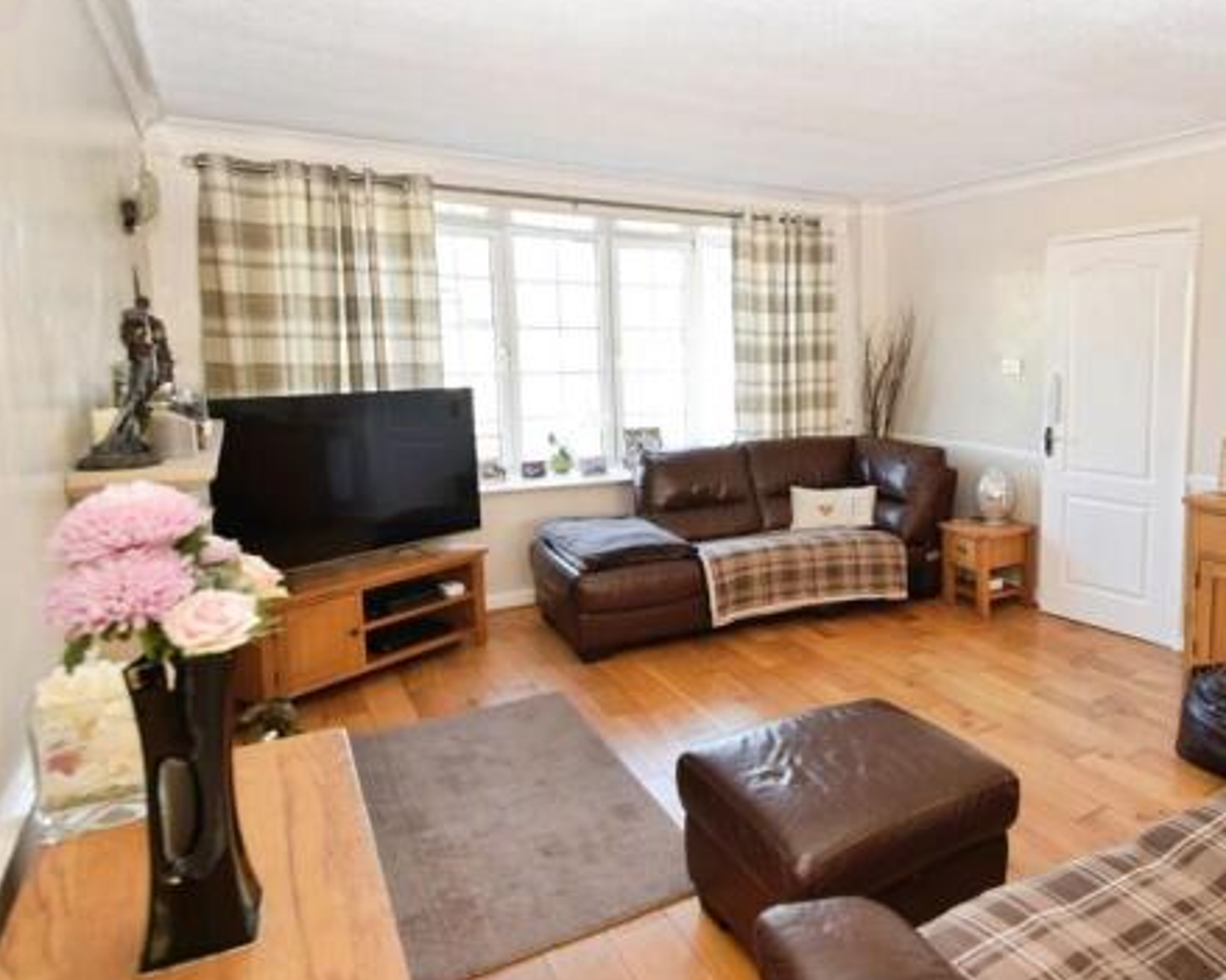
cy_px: 591
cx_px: 845
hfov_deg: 74.5
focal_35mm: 21
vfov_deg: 64.9
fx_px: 762
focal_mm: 10
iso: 800
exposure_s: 1/100
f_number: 5
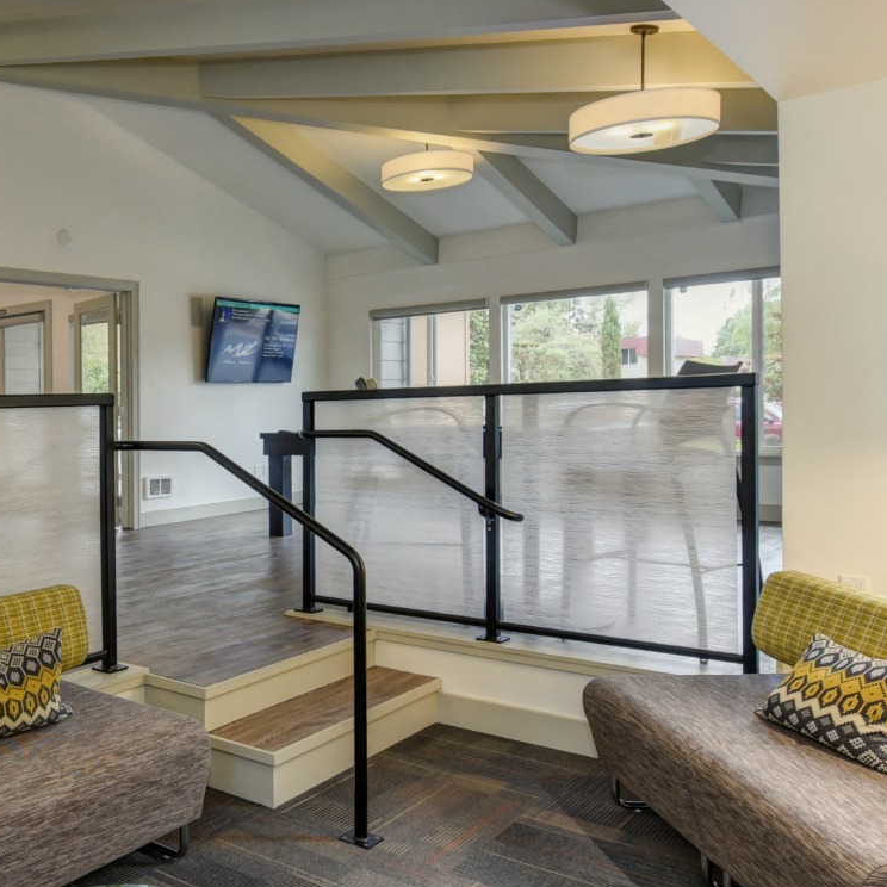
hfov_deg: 45.7
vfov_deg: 51.1
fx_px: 928
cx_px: 72
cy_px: 420
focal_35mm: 32
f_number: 5.6
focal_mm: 14
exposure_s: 1/125
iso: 1600
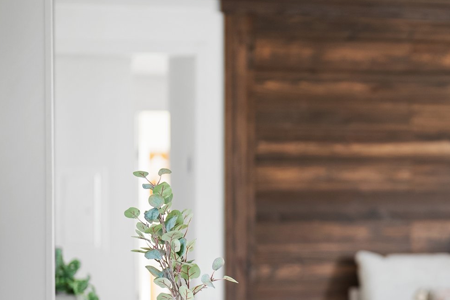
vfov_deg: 13.0
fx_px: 1313
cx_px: 438
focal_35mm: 105
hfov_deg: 19.0
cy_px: 236
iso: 320
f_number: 1.2
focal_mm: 50
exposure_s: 1/200
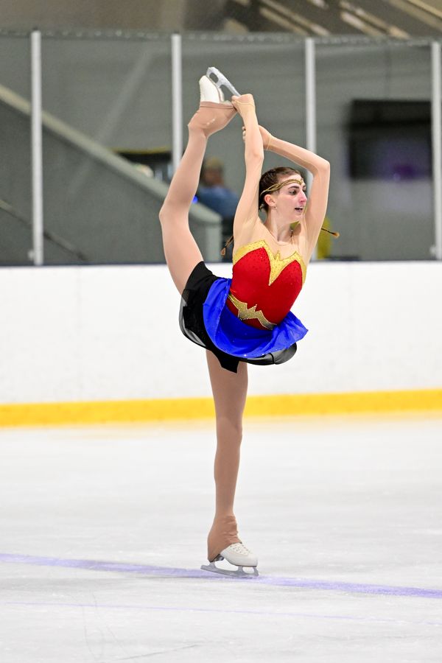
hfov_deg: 4.8
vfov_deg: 7.2
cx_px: 221
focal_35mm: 285
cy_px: 332
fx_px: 5248
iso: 6400
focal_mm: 190
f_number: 3.2
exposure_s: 1/800
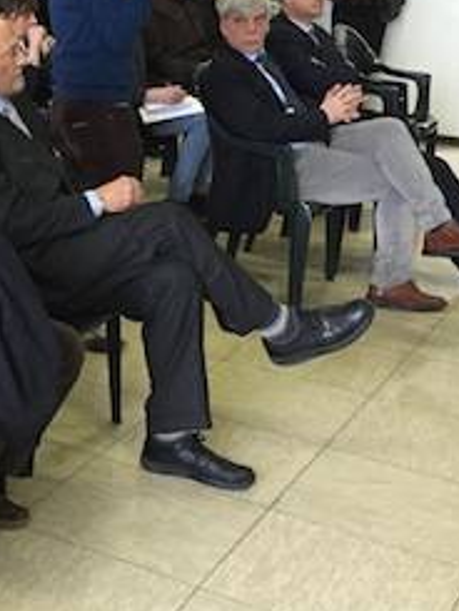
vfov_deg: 27.3
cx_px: -97
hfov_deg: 19.5
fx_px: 1254
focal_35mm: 71
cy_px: 244
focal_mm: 4.15
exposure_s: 1/33
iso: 200
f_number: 2.2
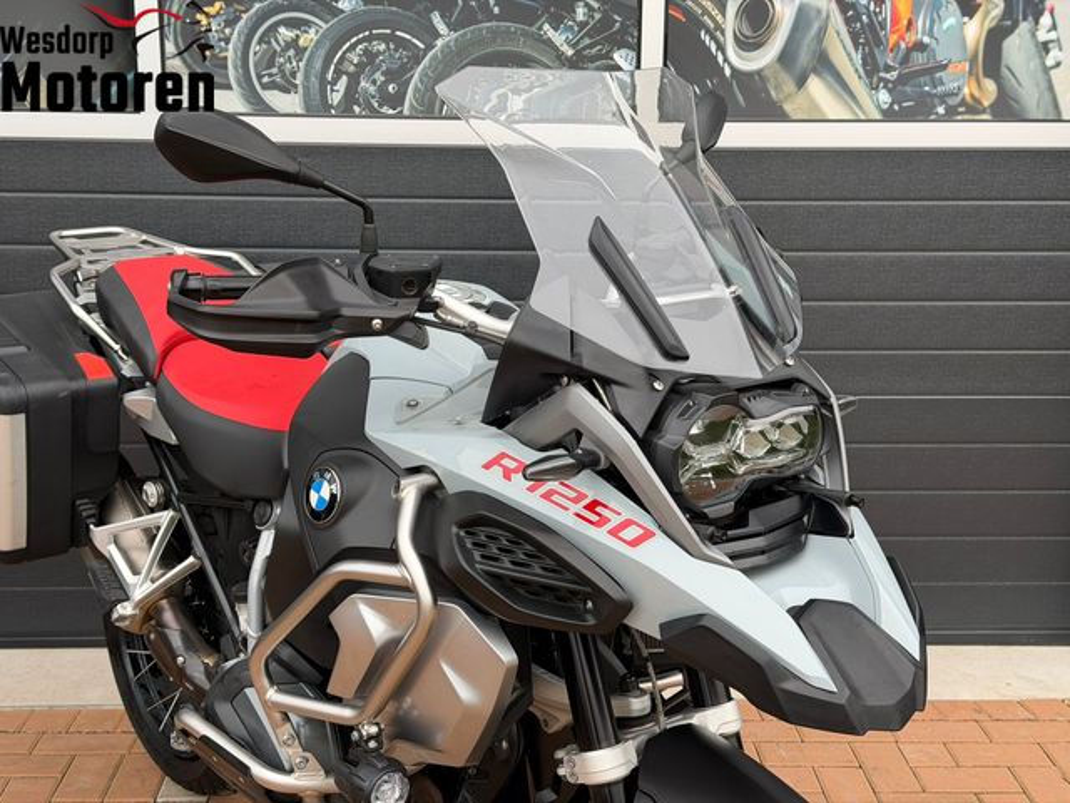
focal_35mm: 48
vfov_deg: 30.3
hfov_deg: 39.7
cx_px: 535
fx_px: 1484
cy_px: 402
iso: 64
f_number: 1.78
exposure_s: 1/712
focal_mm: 6.76
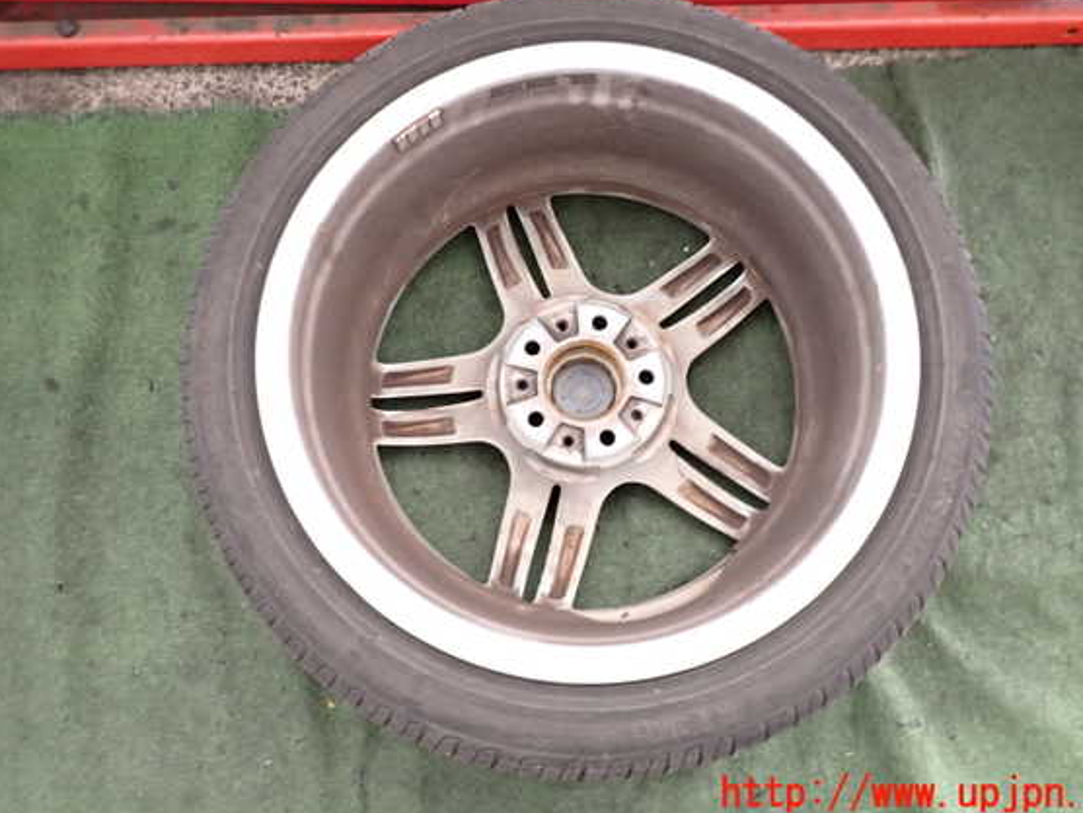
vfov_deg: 51.3
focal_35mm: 27
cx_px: 577
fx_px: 845
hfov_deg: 65.3
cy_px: 380
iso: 640
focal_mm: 4.5
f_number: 2
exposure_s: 1/30
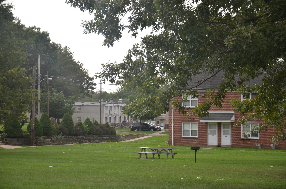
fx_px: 892
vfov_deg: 12.1
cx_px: 143
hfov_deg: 18.2
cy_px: 94
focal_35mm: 112
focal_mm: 75
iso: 200
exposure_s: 1/200
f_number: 5.3
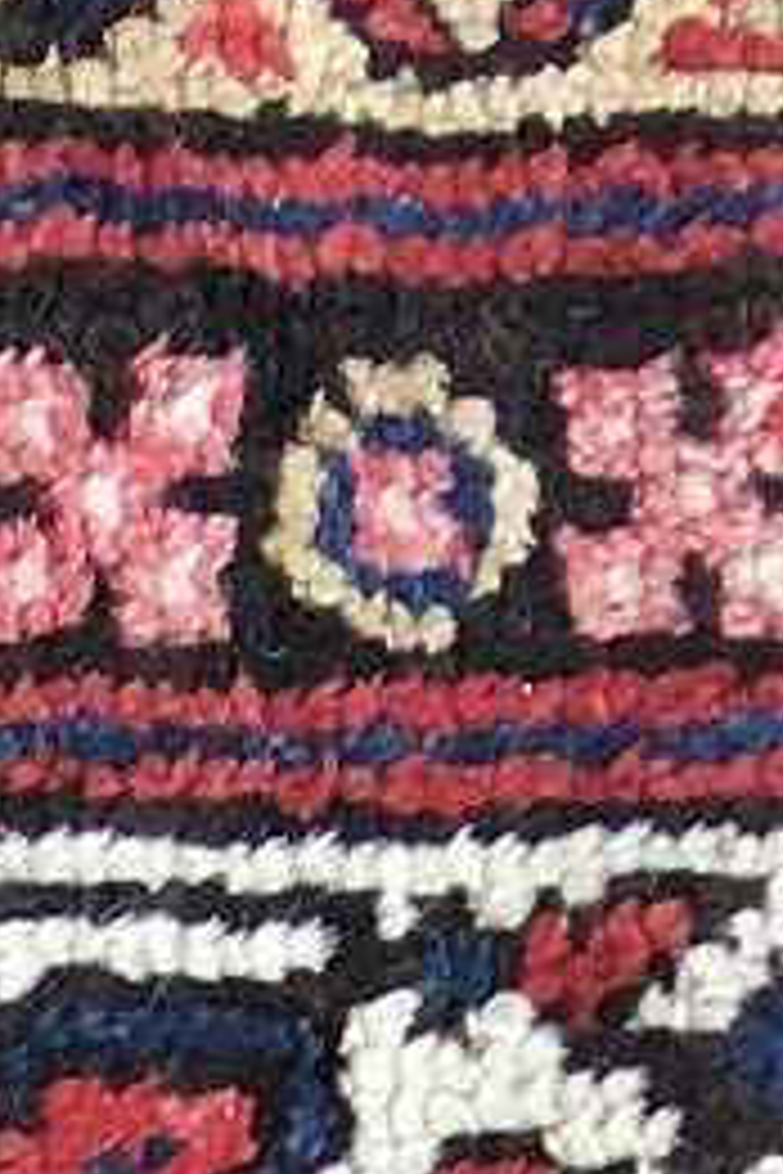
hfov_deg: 5.6
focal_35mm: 233
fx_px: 7601
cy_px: 4359
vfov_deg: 7.1
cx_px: -1359
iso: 25
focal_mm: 4.15
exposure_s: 1/229
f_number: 2.2
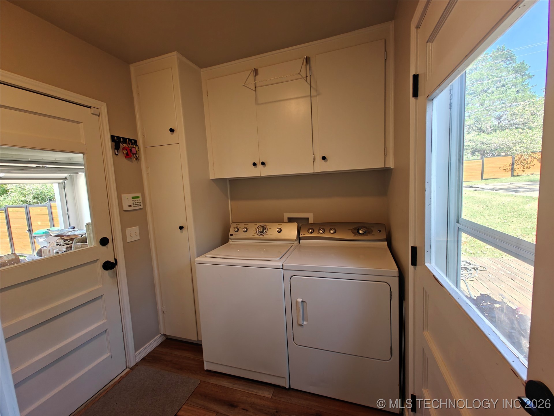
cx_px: 277
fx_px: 224
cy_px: 208
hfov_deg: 102.1
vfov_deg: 85.7
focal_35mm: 14
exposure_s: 1/60
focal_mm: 2.62
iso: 80
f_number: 2.2
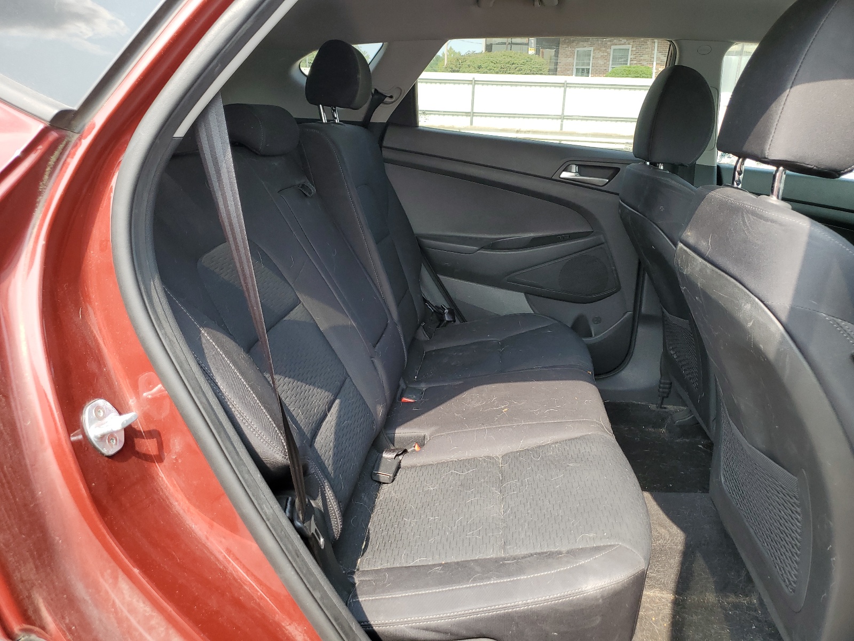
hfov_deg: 67.3
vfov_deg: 53.1
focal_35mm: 26
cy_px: 320
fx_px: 641
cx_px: 427
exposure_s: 1/345
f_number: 1.5
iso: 50
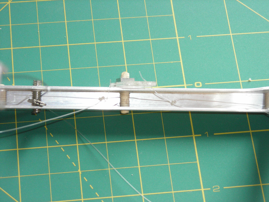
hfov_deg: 17.0
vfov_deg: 12.8
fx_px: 901
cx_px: 134
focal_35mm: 116
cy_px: 101
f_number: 5.3
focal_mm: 19.2
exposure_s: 1/4.5
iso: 200
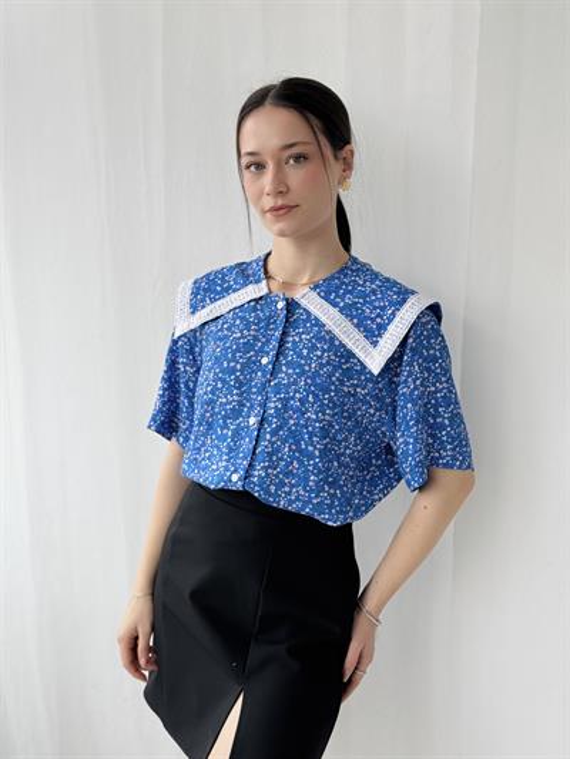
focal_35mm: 48
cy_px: 380
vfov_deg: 39.6
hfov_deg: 30.3
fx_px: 1053
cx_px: 285
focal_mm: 6.76
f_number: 1.78
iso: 64
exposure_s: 1/300
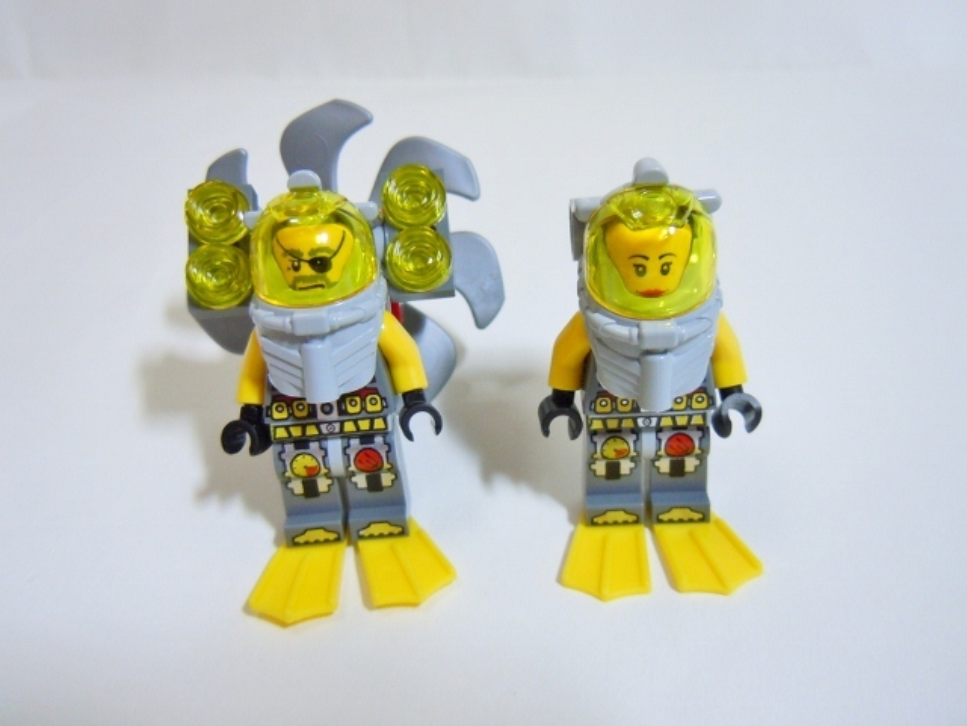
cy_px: 363
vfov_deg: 46.8
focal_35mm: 30
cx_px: 484
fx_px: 838
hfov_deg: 60.0
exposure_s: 1/25
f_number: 3.5
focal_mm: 5.4
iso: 400
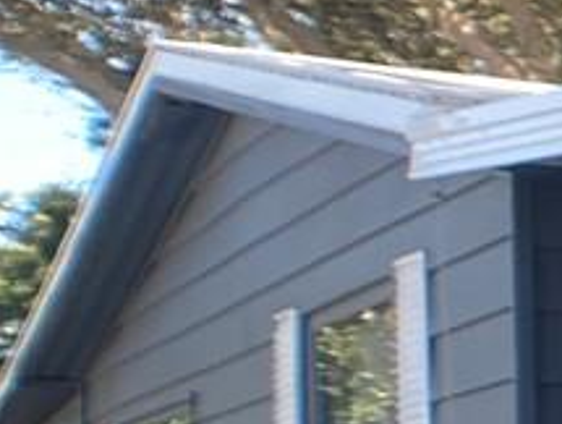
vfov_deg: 7.1
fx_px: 3383
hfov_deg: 7.9
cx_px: 1796
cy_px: 495
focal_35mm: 208
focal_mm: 3.99
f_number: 1.8
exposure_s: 1/355
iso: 20
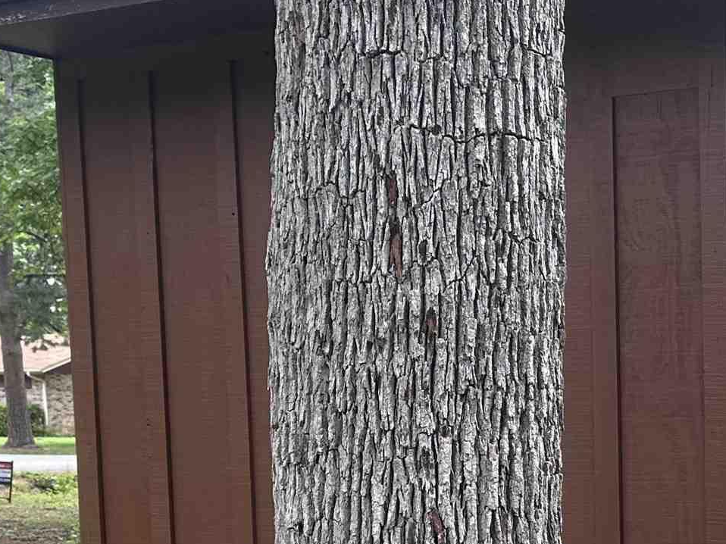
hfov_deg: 25.0
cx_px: 571
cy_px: 543
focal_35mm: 77
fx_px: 1615
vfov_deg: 18.6
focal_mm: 6.86
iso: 80
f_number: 1.78
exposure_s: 1/205
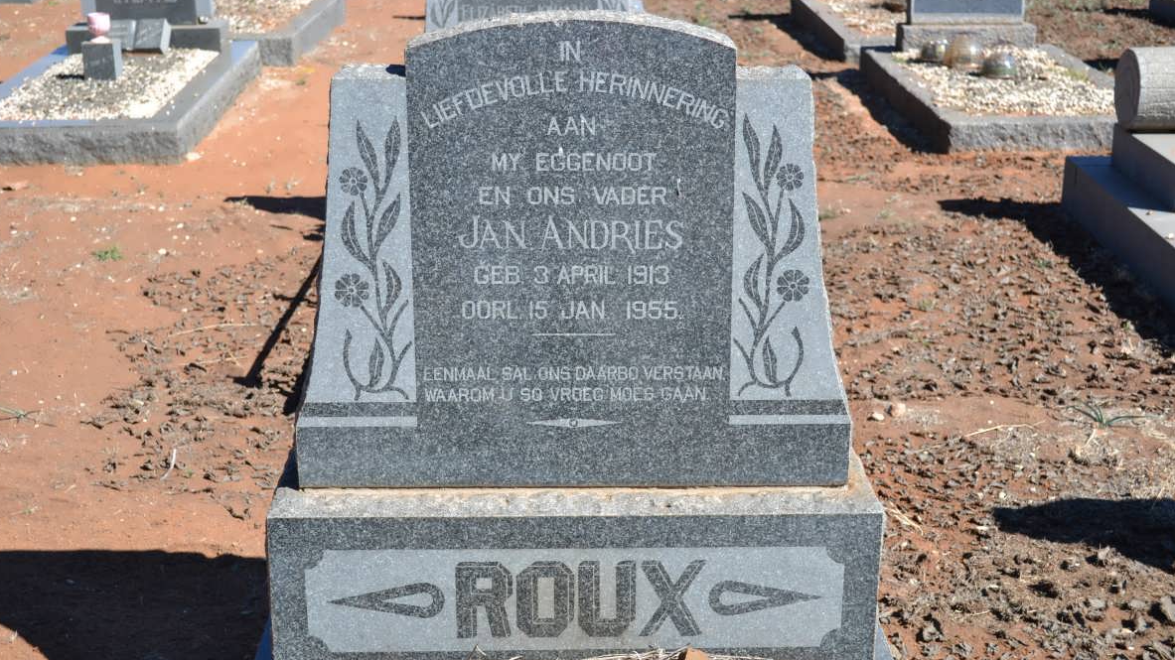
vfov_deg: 23.5
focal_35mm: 51
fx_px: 1589
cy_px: 358
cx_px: 581
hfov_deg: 40.6
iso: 140
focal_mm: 32
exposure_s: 1/125
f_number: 5.6
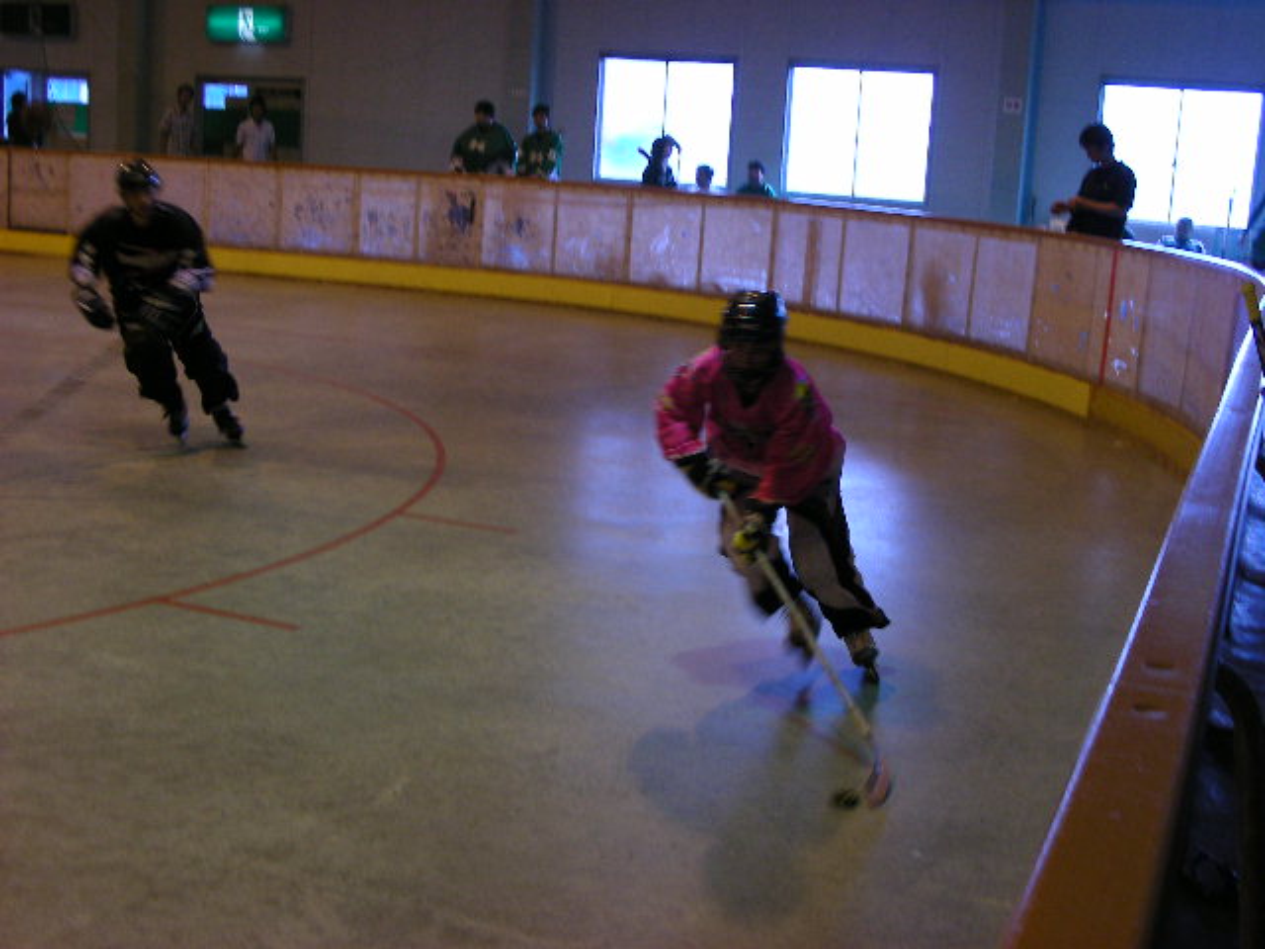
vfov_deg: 32.9
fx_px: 1608
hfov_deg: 42.9
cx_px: 632
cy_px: 474
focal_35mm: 44
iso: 119
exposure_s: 1/39.5
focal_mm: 7.4
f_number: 3.5
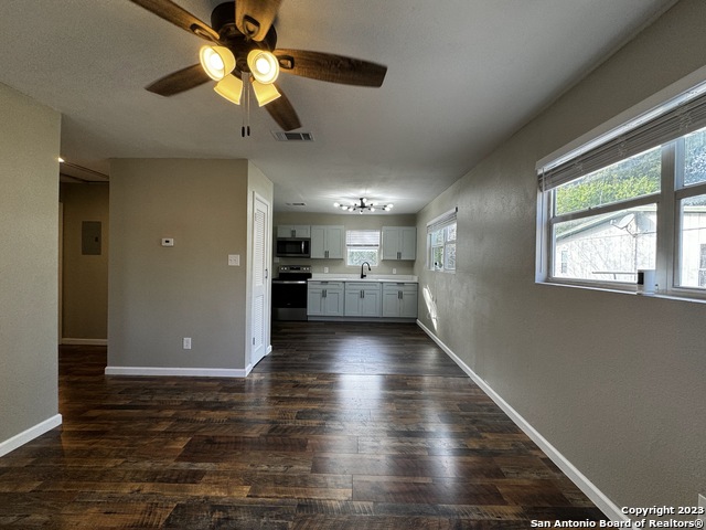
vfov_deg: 85.7
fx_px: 286
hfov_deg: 102.1
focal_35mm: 14
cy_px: 265
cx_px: 353
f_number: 2.2
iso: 100
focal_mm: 2.22
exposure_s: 1/120
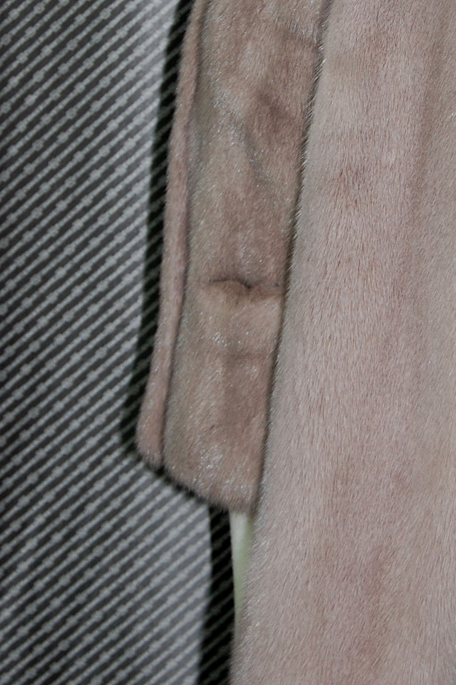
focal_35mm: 118
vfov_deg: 17.2
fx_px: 2246
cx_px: 434
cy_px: 90
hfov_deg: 11.5
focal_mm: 38
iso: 400
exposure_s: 1/60
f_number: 4.8
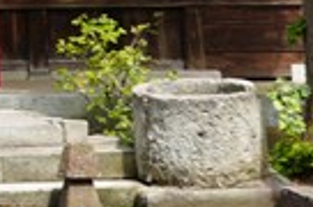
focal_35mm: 181
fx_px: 1570
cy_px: -331
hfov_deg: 10.6
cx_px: -283
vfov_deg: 7.0
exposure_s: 1/100
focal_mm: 24
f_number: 7.1
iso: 100
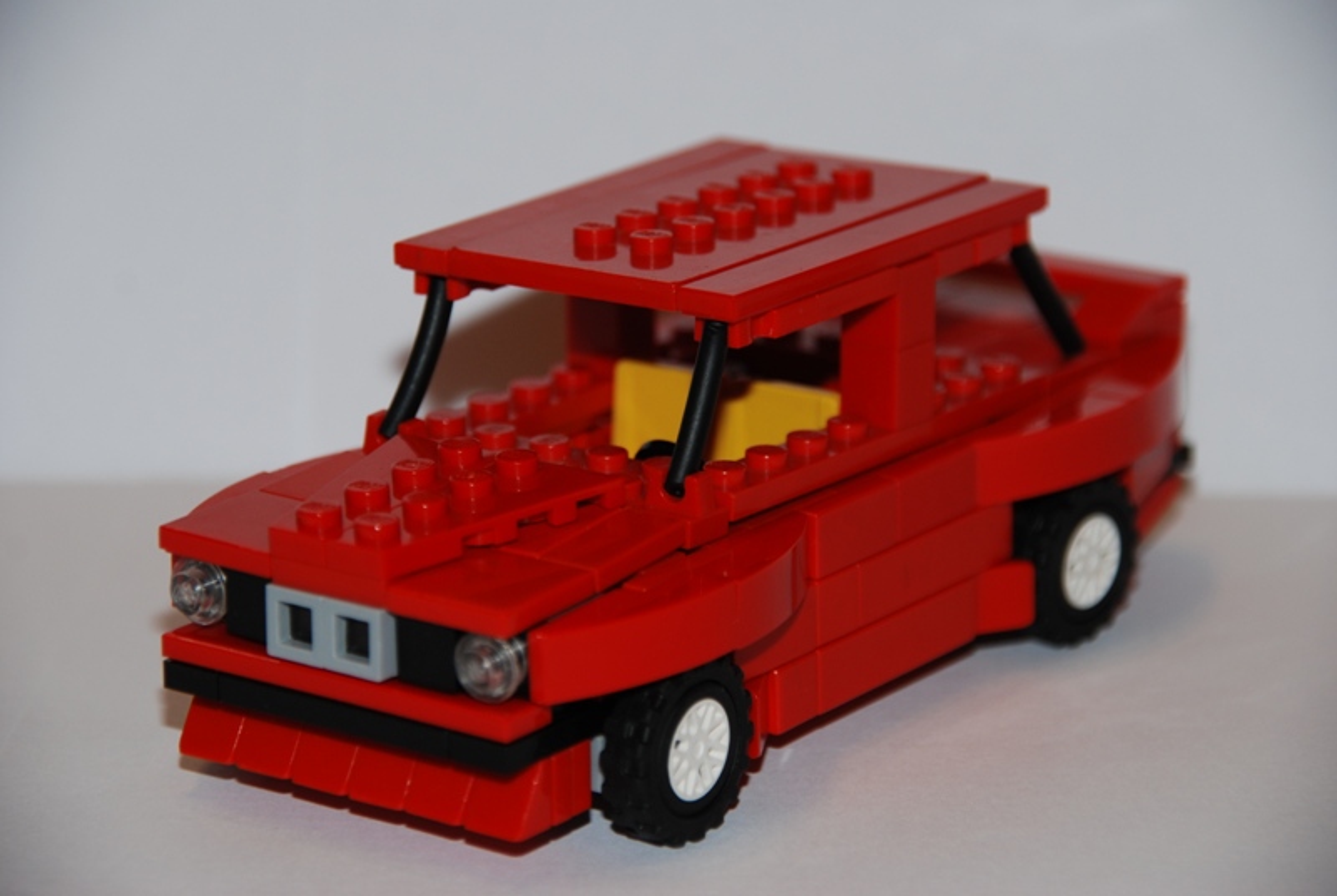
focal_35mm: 174
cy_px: 448
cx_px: 668
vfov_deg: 7.9
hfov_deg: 11.8
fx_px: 6472
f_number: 6
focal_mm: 116
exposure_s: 1/60
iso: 200
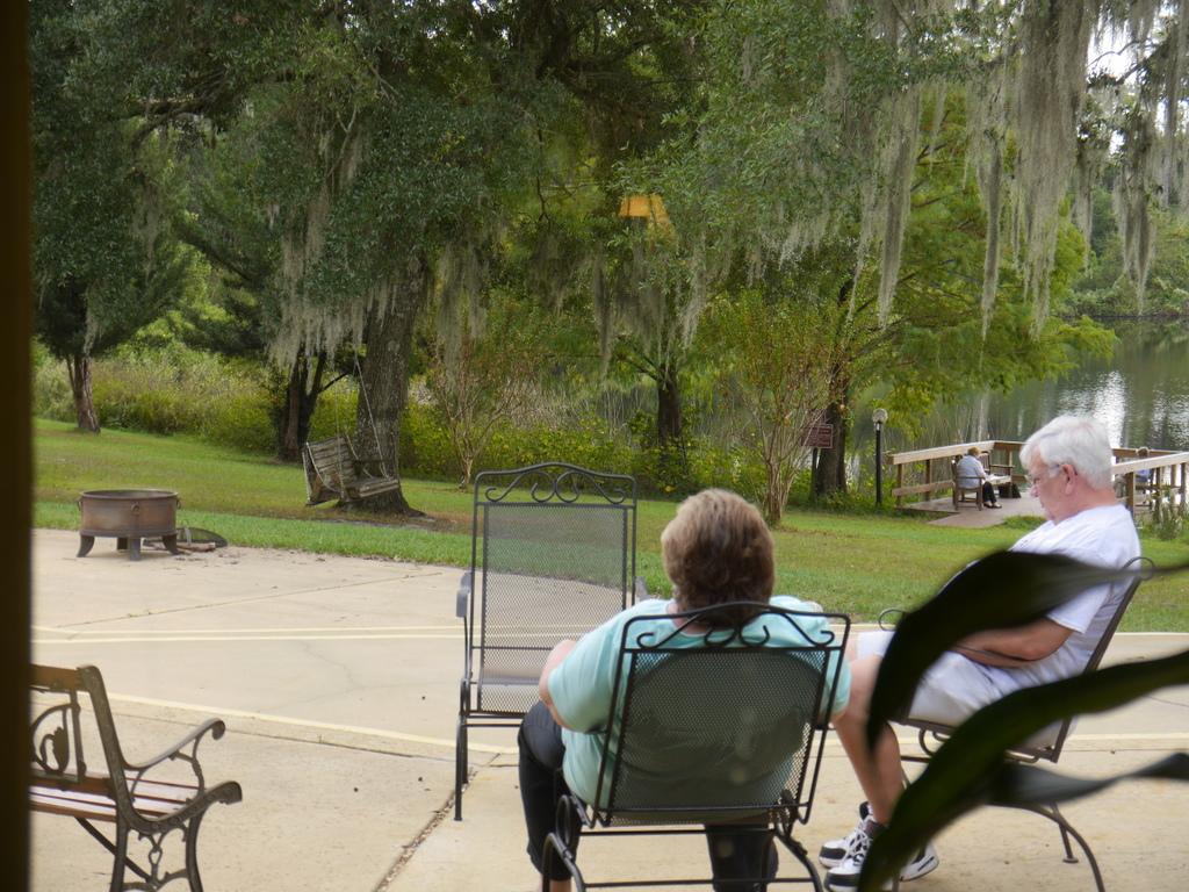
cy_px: 446
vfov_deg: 17.6
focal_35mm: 84
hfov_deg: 23.3
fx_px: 2885
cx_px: 594
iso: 200
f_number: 6.3
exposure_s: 1/40
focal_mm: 42
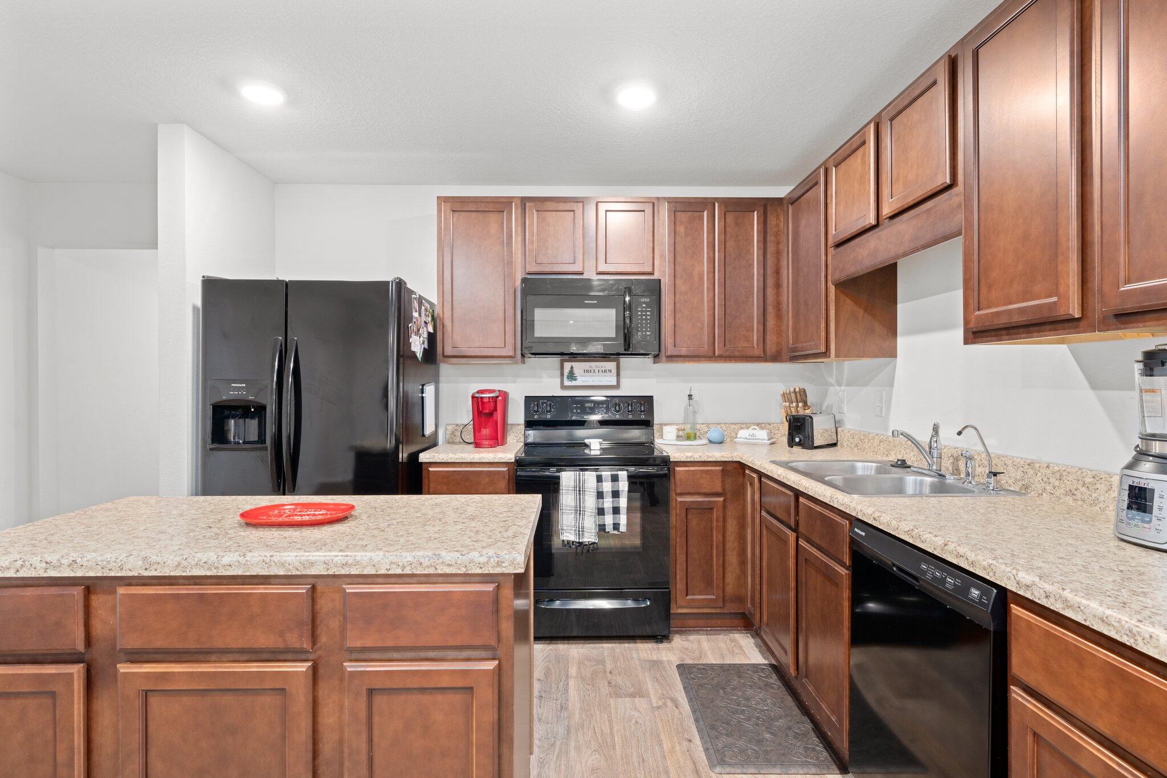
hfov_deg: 90.0
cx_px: 584
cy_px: 389
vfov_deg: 67.4
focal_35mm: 18
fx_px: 583
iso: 500
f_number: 7.1
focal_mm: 18
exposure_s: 1/1.25
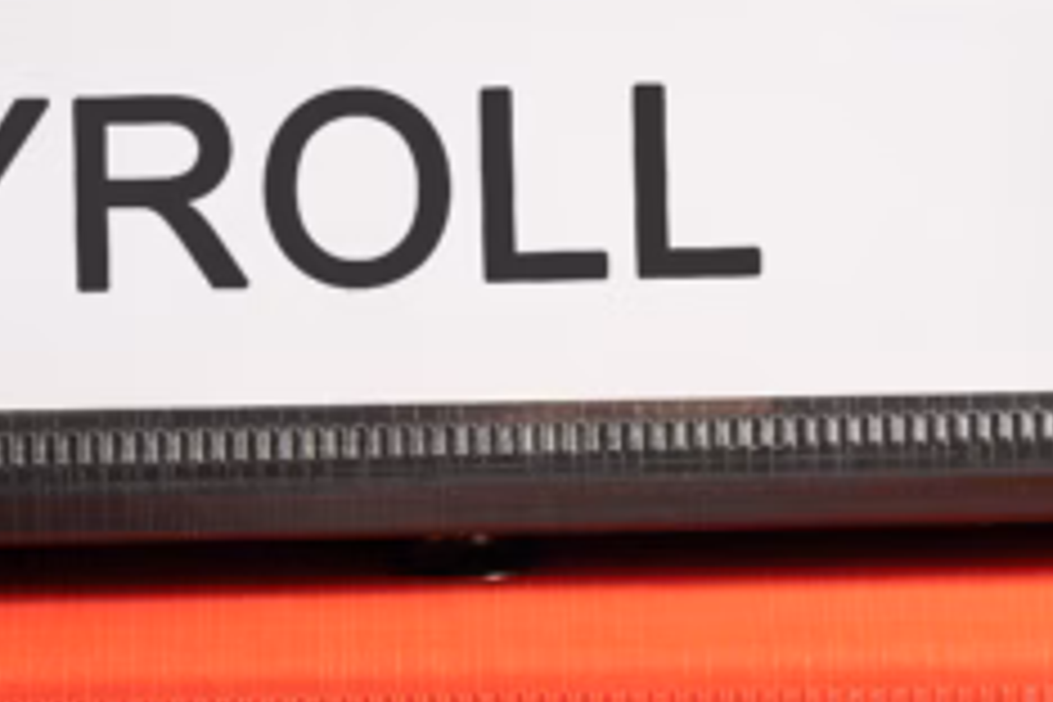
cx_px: 634
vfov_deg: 8.5
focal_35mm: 160
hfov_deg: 12.8
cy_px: 900
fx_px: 4680
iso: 100
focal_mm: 50
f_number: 5.6
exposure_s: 1/100
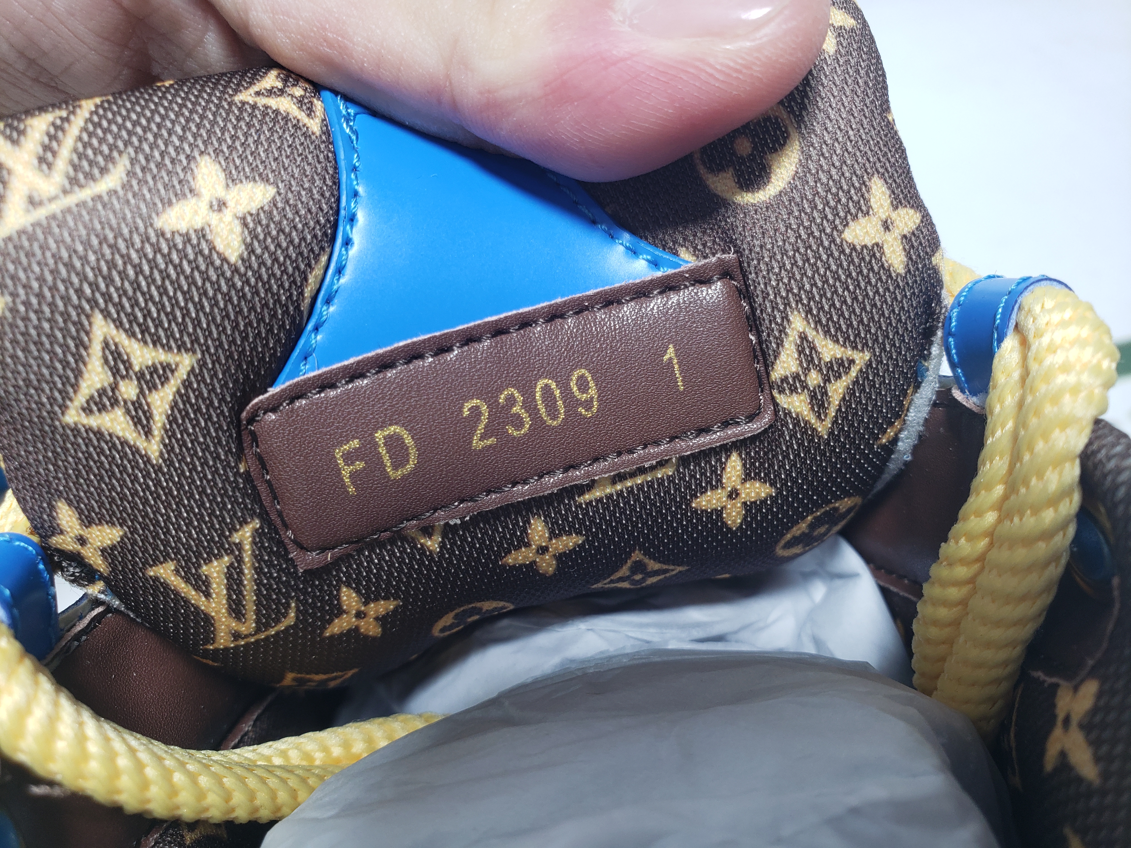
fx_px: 849
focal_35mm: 26
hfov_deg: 67.3
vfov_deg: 53.1
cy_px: 424
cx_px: 566
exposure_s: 1/109
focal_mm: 4.3
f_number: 2.4
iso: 50
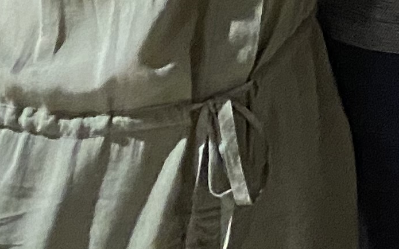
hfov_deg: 11.5
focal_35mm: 160
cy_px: -528
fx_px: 1739
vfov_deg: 7.2
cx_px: 841
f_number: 1.8
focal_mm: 4.25
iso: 640
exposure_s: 1/25
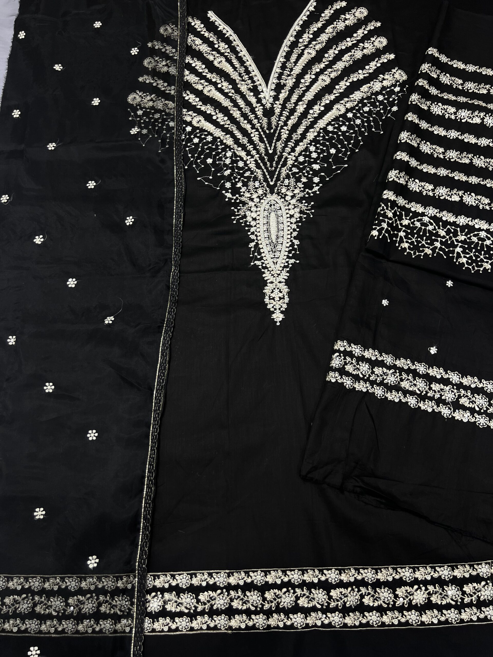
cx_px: 246
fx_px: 494
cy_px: 328
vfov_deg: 67.3
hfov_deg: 53.1
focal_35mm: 26
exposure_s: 1/100
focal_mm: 5.7
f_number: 1.5
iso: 64
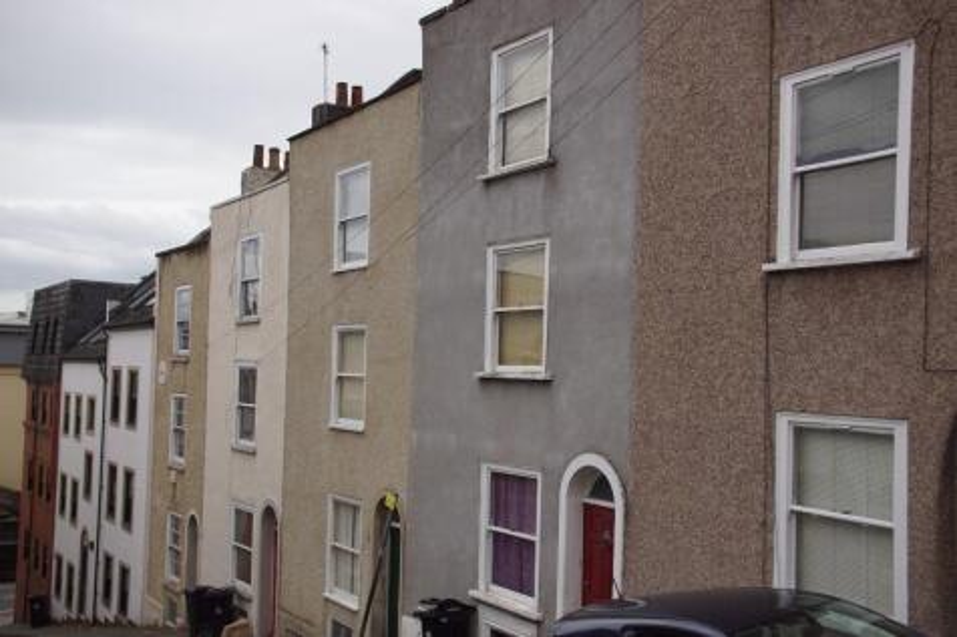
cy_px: 318
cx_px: 478
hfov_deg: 49.6
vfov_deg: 34.2
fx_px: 1036
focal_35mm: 39
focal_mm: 26
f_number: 4
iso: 160
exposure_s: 1/160
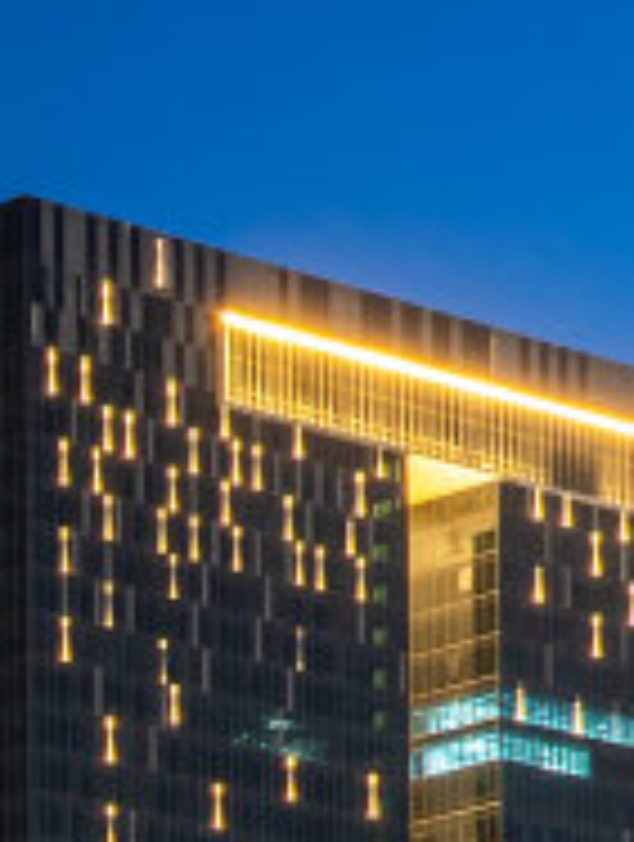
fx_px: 4794
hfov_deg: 6.2
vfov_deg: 9.8
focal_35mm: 197
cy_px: 1065
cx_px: -1974
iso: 100
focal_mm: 24
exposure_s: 15
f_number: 11
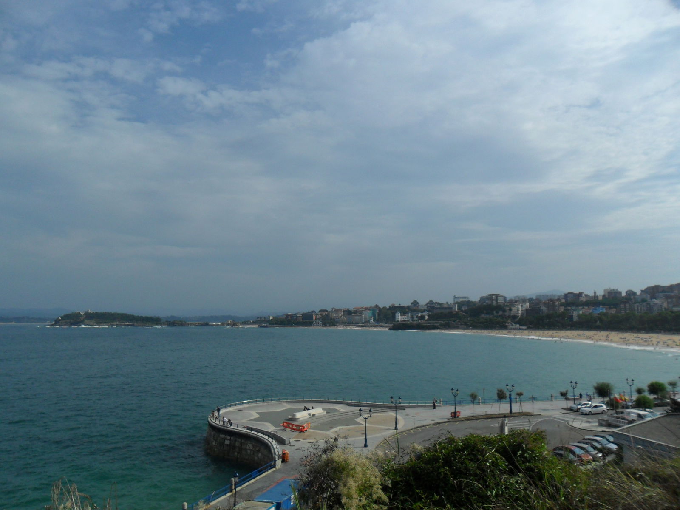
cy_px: 255
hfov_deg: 65.3
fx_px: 530
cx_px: 340
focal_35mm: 27
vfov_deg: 51.4
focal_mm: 4.9
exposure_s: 1/500
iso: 100
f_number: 8.9
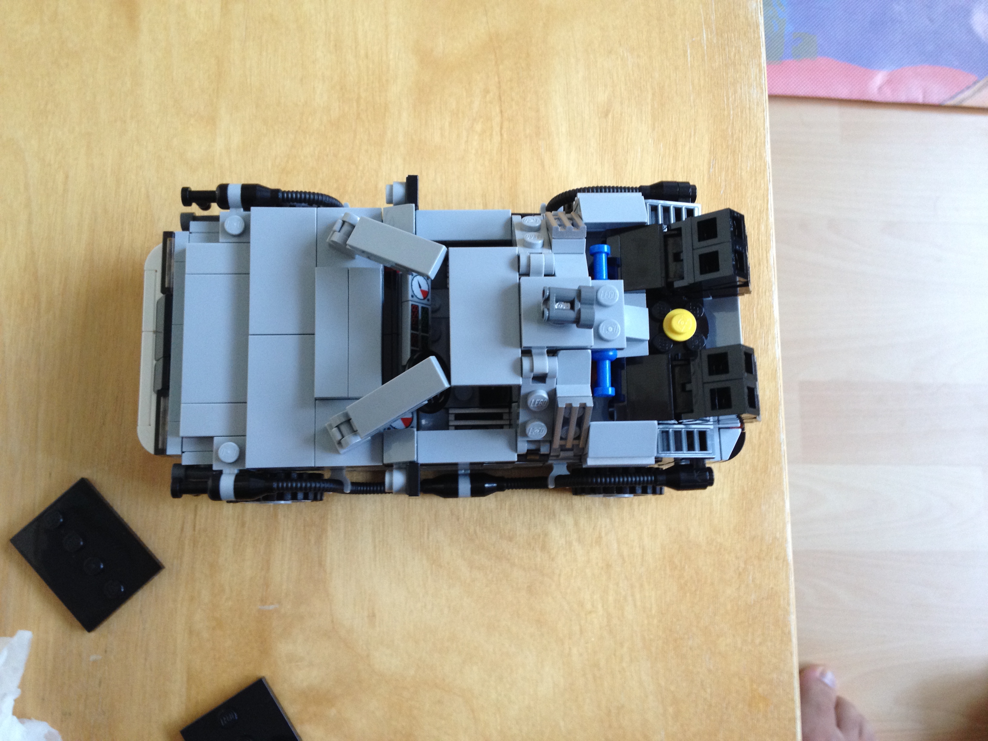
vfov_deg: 40.7
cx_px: 494
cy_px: 370
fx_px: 999
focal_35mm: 35
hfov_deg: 52.6
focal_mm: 4.28
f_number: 2.4
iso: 125
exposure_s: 1/20
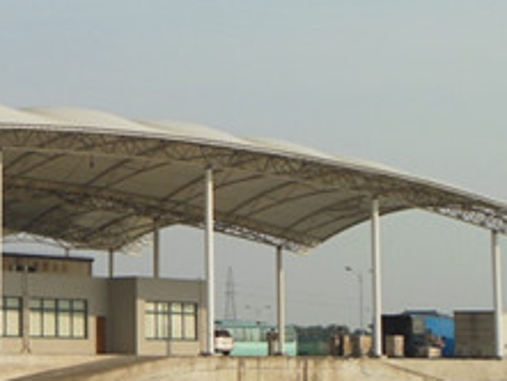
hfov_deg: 17.8
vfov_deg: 14.4
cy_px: 158
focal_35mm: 103
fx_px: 1509
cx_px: -161
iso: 125
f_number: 3.6
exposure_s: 1/1250
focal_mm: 6.8
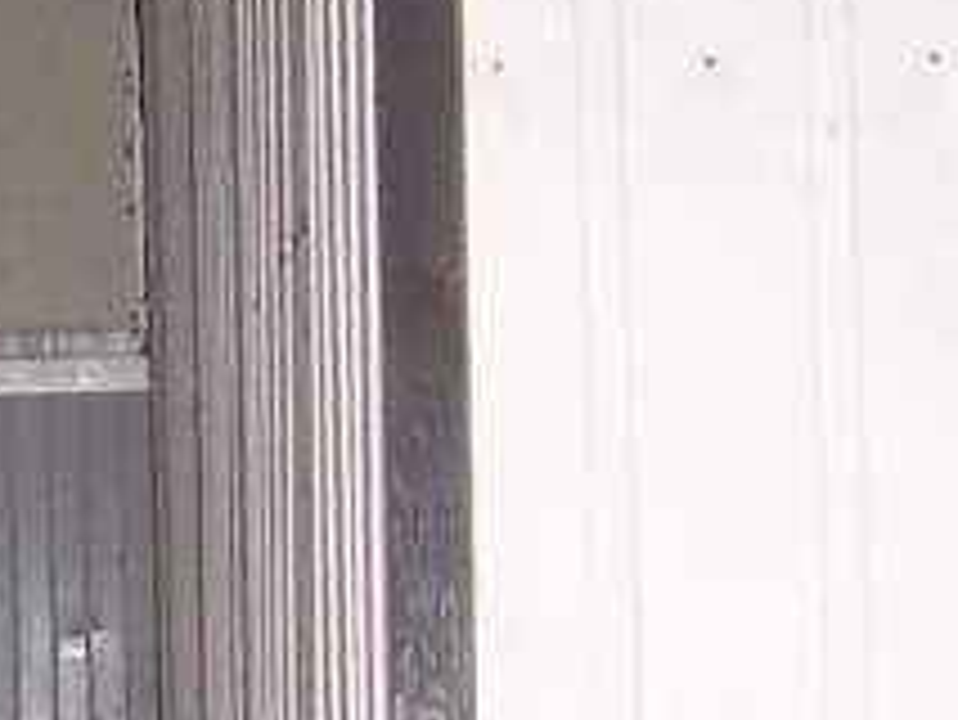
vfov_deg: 8.2
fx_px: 4929
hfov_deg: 10.8
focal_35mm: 178
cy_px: 976
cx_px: -288
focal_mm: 5.6
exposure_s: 1/60
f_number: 2.8
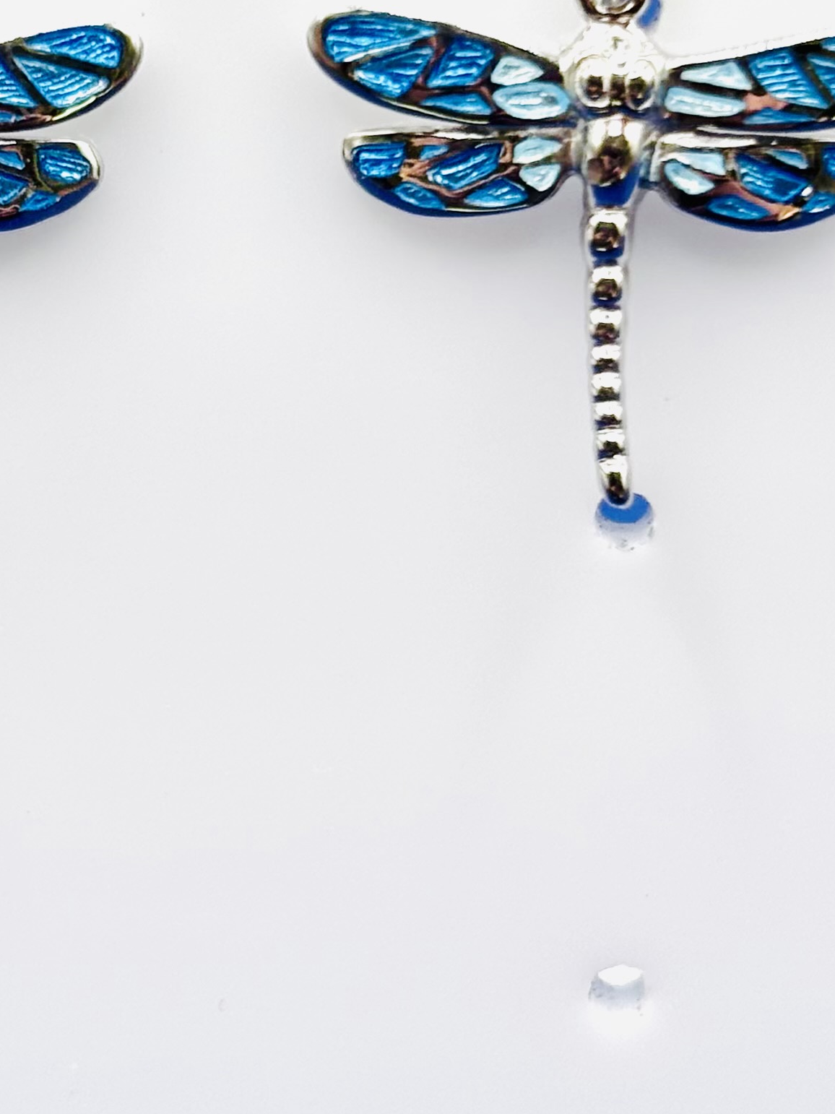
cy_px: 502
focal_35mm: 136
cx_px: 201
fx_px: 4375
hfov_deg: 10.9
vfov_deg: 14.5
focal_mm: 5.96
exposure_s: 1/225
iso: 32
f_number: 1.6
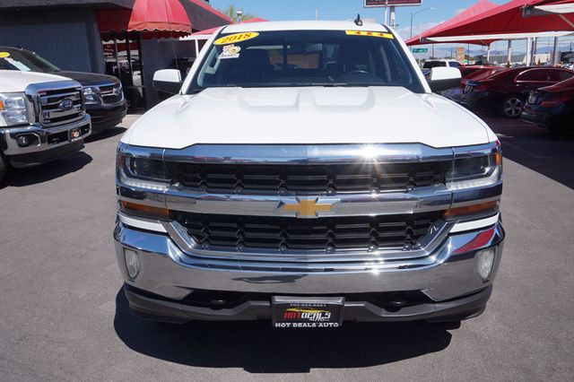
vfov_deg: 43.6
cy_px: 191
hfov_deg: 62.0
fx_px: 478
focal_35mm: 30
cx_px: 287
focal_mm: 20
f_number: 11
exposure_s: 1/250
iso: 100
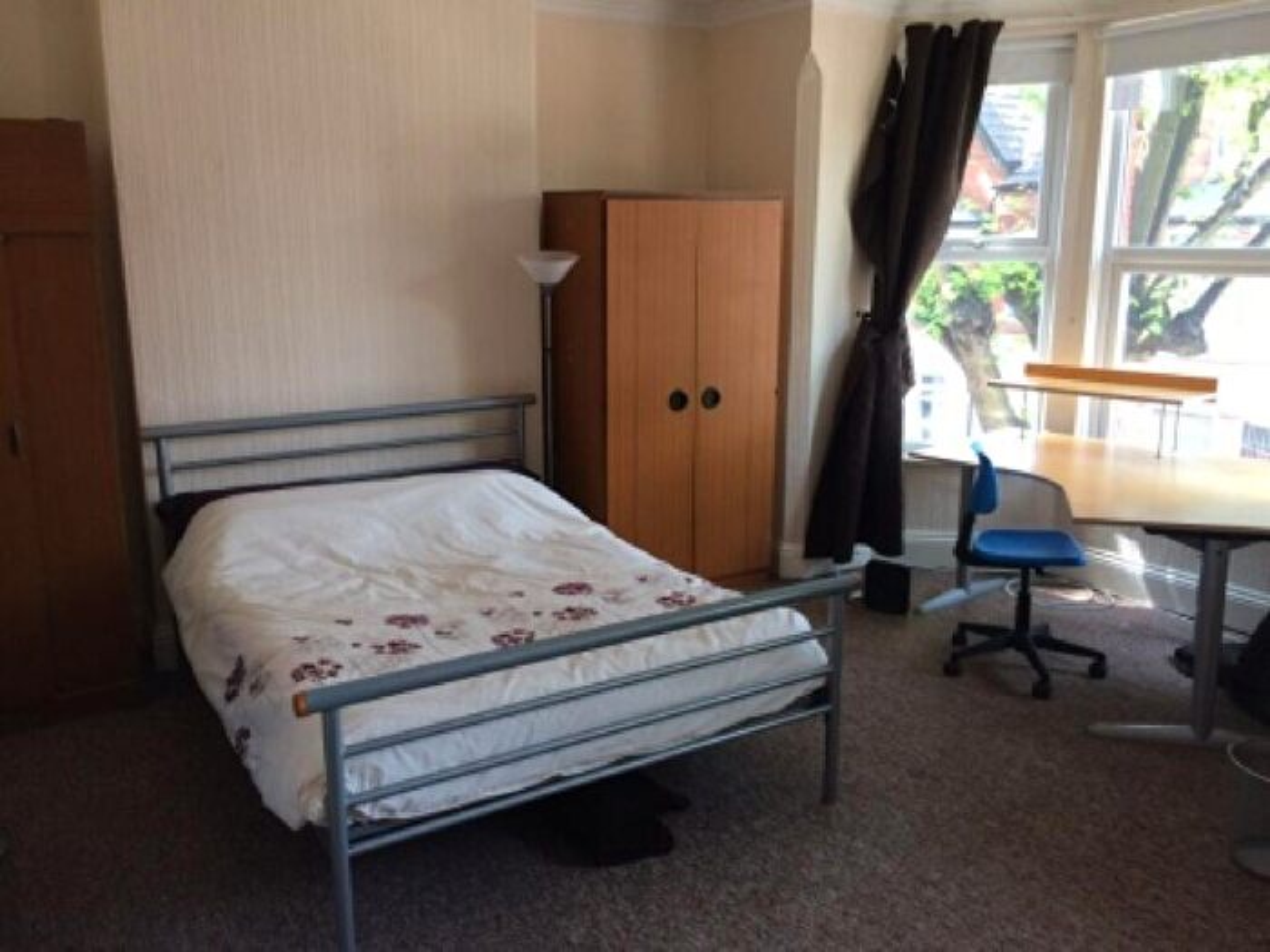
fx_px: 1064
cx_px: 635
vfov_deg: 48.2
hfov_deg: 61.7
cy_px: 476
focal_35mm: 29
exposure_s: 1/33
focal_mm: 4.15
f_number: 2.2
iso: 50
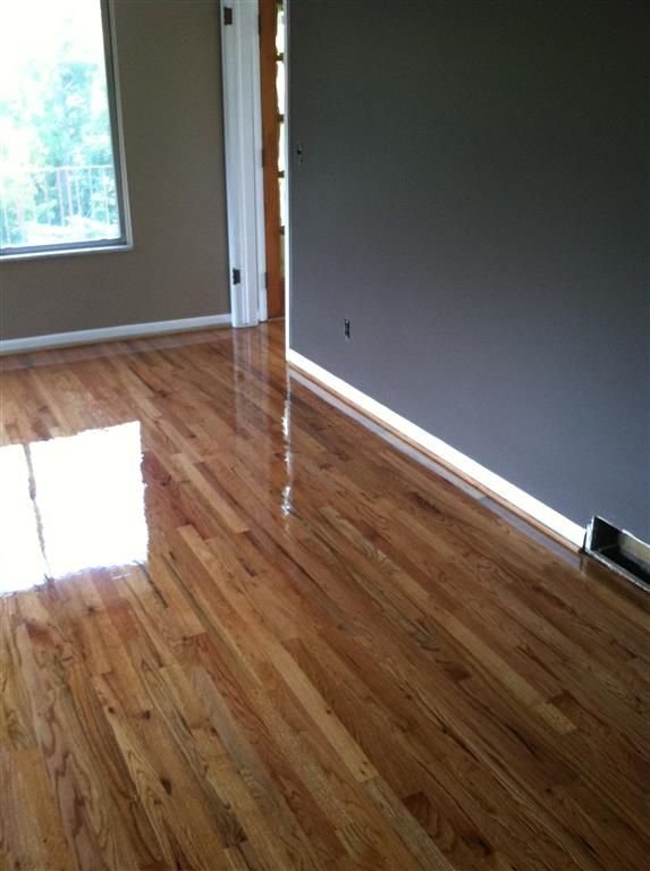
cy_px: 436
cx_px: 325
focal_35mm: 35
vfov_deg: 52.7
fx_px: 879
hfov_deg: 40.6
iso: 160
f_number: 2.8
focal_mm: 3.85
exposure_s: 1/15
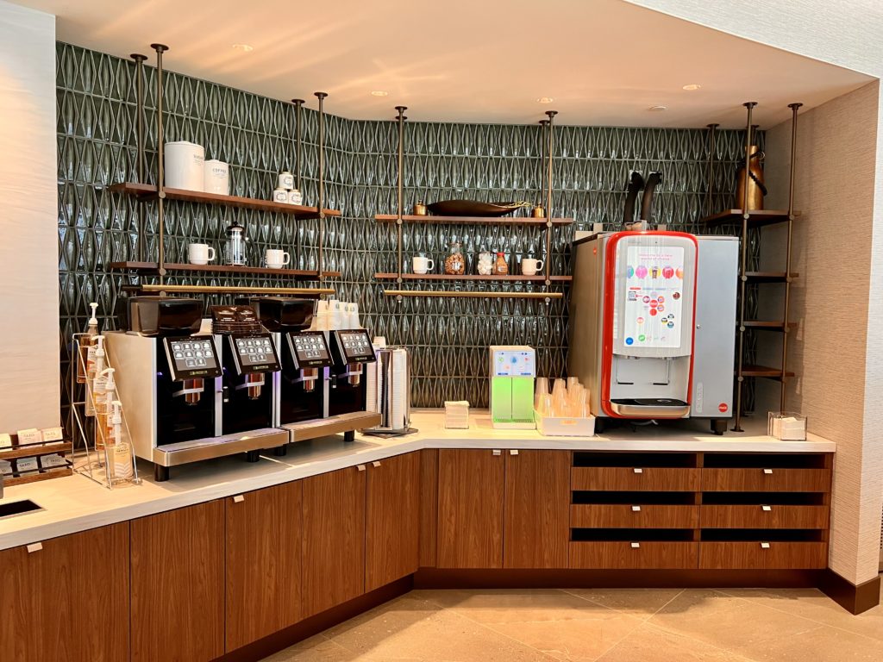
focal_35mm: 26
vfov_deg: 53.1
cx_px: 442
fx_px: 663
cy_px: 331
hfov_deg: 67.3
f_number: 1.5
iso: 125
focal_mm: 5.7
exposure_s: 1/67
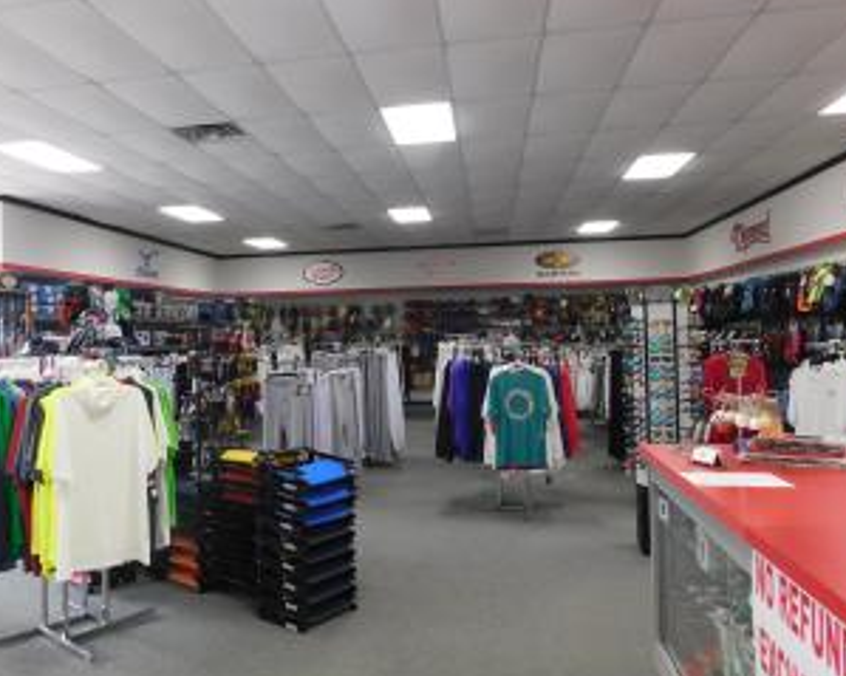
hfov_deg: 58.1
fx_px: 751
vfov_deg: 48.4
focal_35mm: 30
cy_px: 305
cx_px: 320
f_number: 3
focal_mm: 4
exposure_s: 1/30
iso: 220
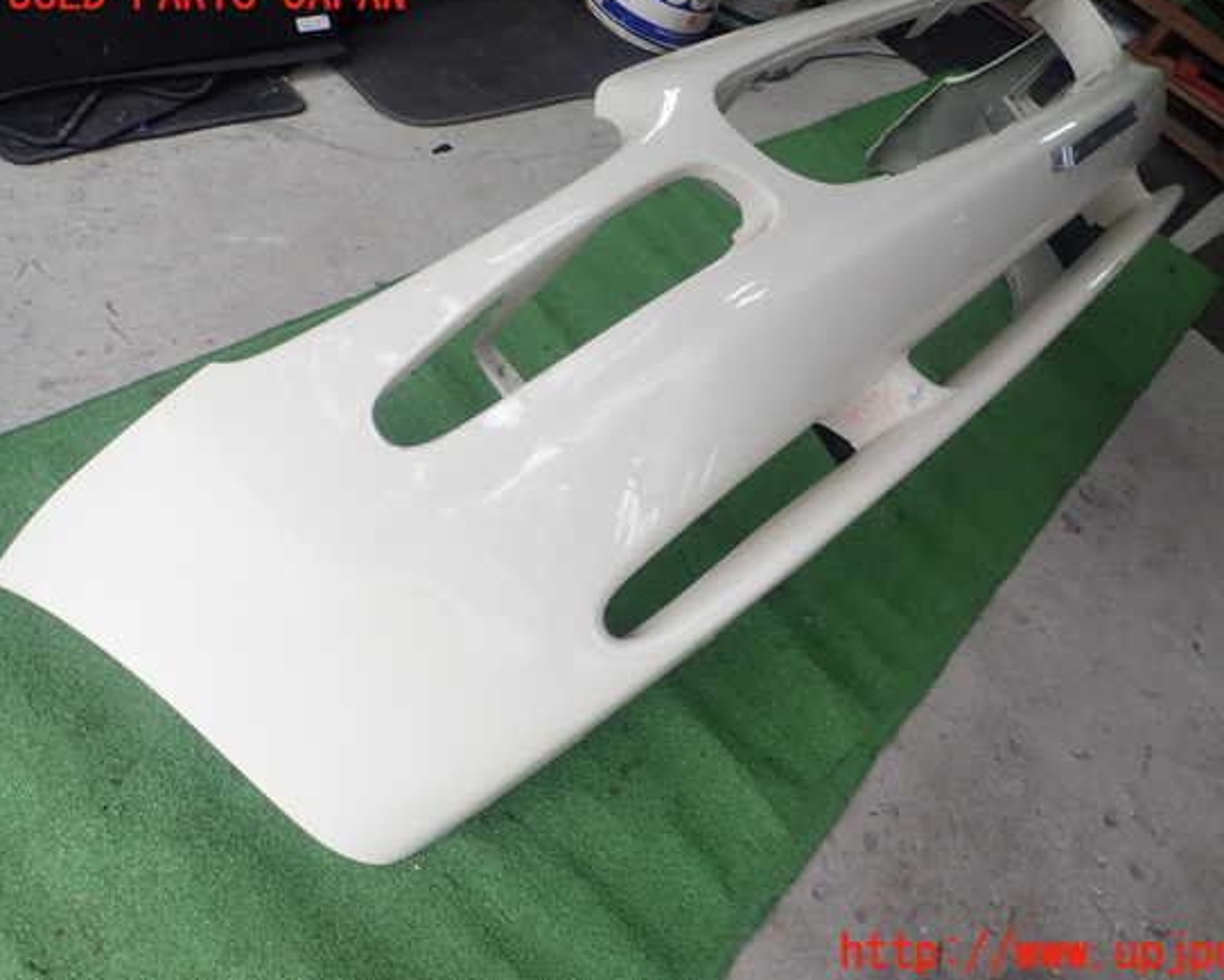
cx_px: 673
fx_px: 978
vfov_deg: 53.2
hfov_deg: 63.9
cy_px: 474
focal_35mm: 27
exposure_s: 1/125
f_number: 2.8
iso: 100
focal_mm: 4.5
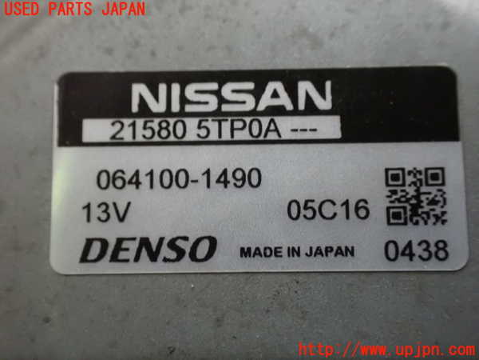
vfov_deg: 35.1
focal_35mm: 41
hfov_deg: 45.8
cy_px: 180
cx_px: 240
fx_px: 567
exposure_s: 1/20
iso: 1600
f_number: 2.8
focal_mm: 7.31
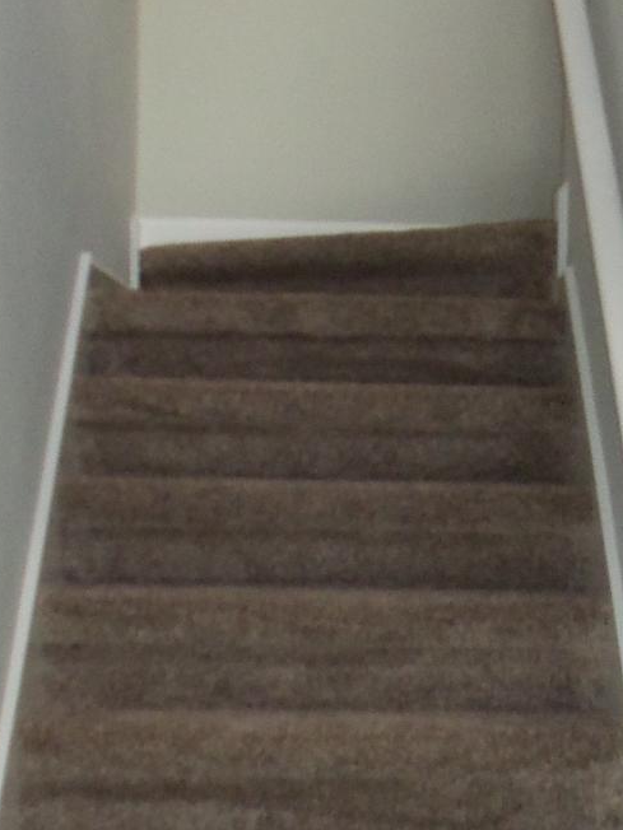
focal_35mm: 89
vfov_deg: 21.8
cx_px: 468
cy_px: 616
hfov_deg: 16.5
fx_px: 2136
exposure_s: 1/30
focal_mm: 5.2
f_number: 3.4
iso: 100
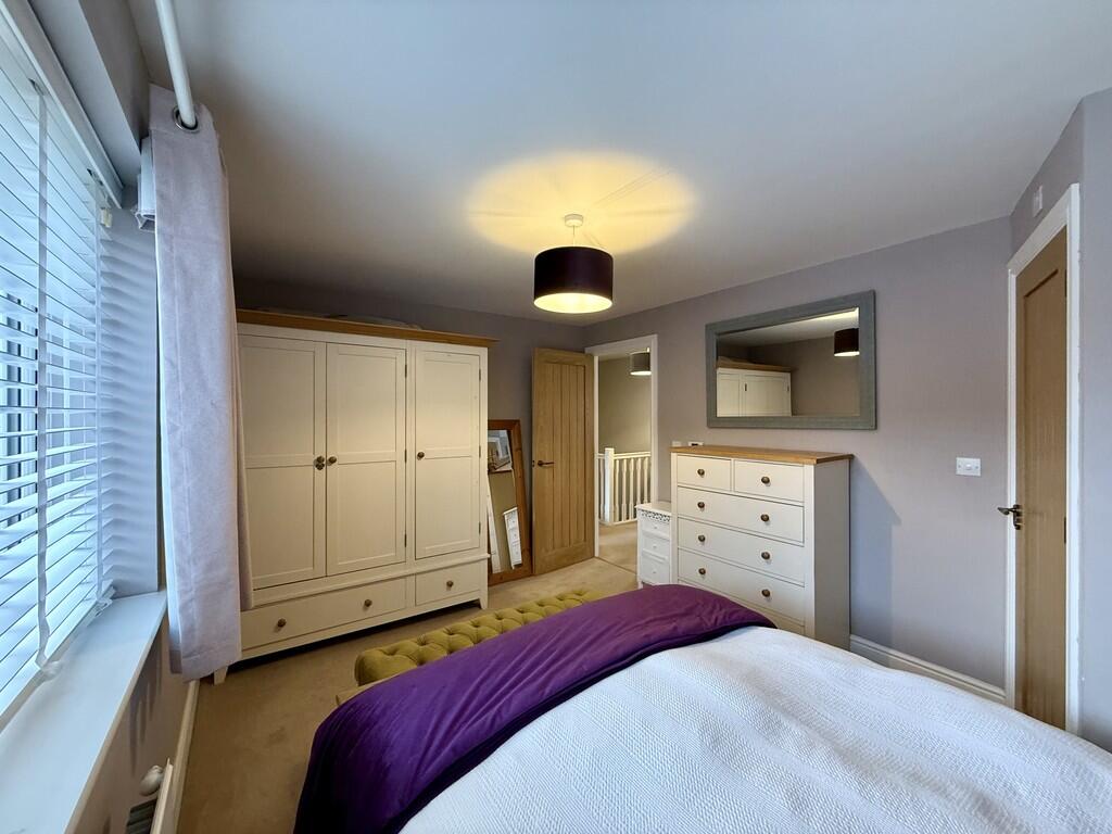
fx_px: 450
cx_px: 556
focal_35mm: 14
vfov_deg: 85.7
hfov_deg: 102.1
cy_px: 417
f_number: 2.2
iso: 320
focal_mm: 2.22
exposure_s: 1/50
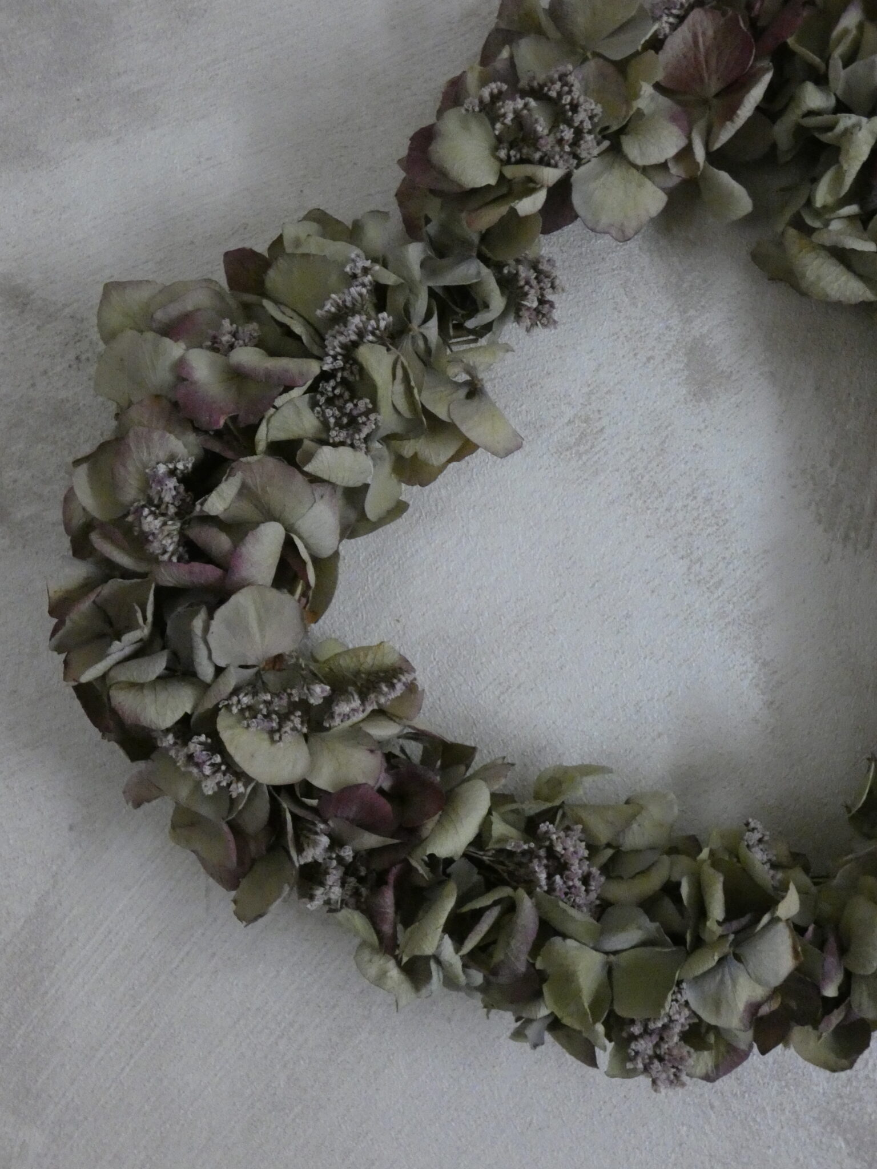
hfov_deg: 33.6
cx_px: 438
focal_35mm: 43
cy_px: 584
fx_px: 1453
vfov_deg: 43.9
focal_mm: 7.8
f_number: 4.5
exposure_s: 1/25
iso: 1600
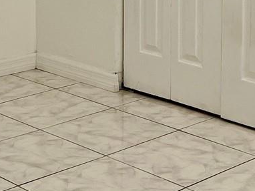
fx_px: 802
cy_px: -63
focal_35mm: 109
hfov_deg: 18.1
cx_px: 140
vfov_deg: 13.1
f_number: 1.6
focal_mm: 5.1
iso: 80
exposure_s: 1/120
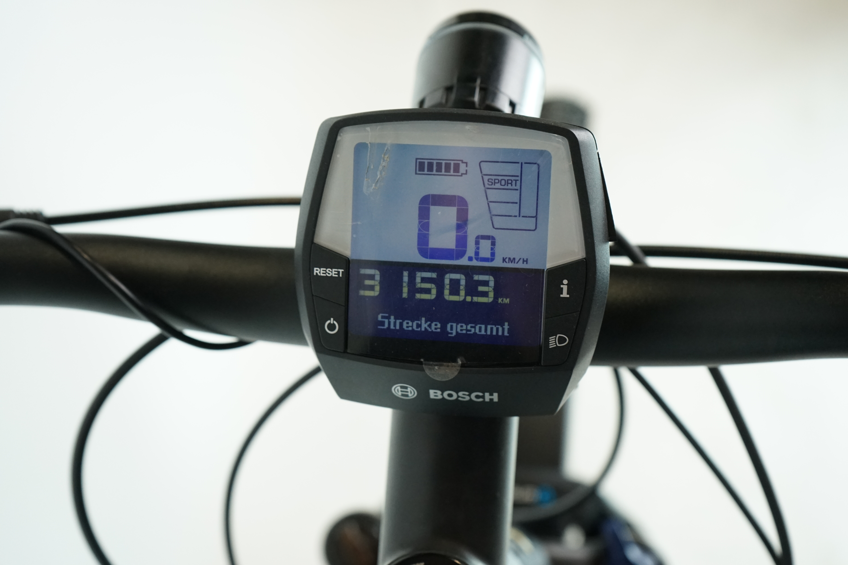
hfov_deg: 41.9
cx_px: 424
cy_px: 282
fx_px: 1107
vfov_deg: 28.6
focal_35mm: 47
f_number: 5.6
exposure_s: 1/200
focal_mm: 47
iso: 2500
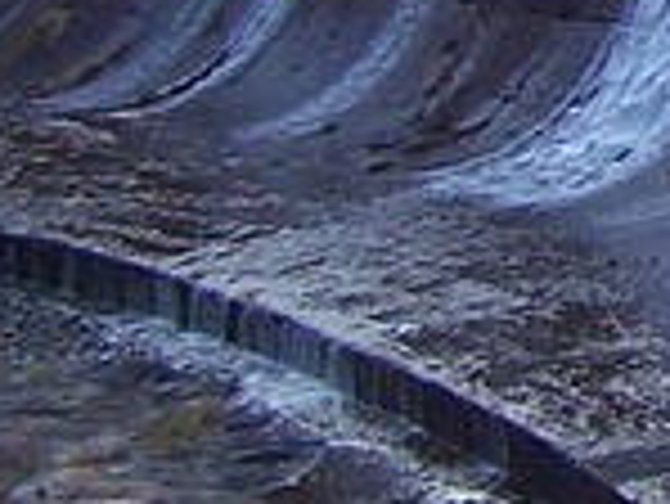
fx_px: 4881
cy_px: -443
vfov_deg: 5.8
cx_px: 1895
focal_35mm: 252
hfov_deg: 7.1
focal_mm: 6.3
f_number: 2.8
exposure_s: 1/80
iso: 100
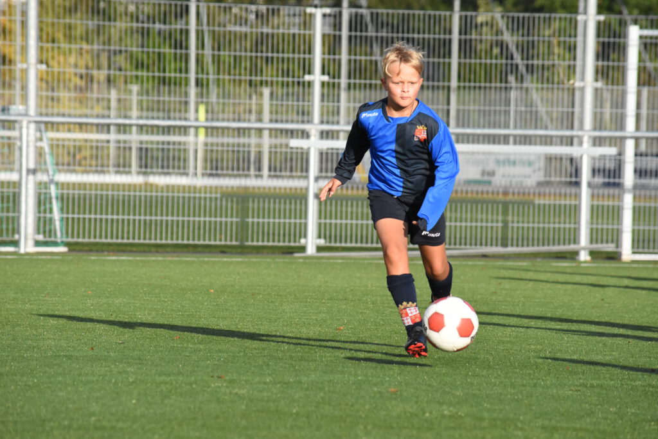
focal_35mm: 330
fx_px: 6032
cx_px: 329
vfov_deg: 4.2
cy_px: 220
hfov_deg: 6.2
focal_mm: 220
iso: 2000
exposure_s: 1/4000
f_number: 8
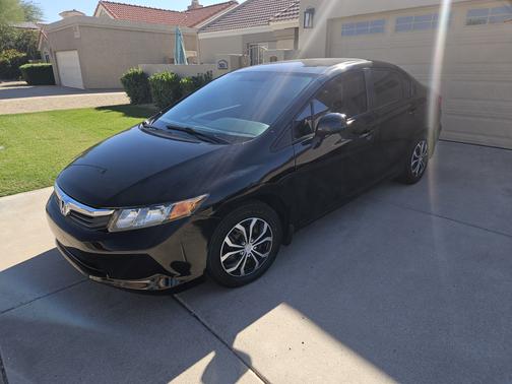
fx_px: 340
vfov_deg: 58.9
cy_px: 192
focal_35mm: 23
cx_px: 256
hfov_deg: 73.9
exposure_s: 1/807
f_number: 1.8
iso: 25
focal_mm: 5.4
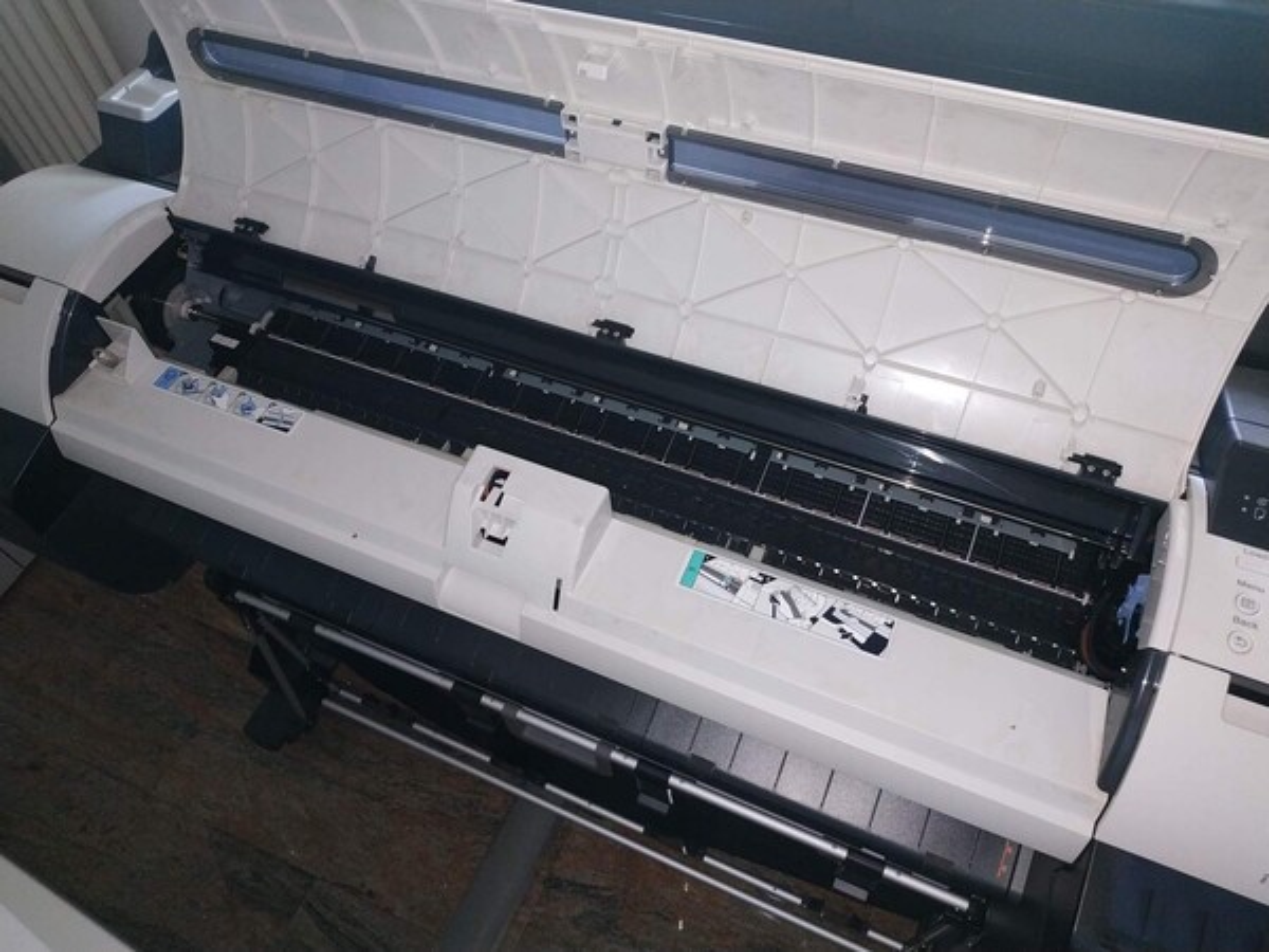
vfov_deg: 56.8
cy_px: 476
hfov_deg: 71.6
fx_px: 880
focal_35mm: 24
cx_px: 634
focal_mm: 3.94
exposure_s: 1/25
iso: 250
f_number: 1.9
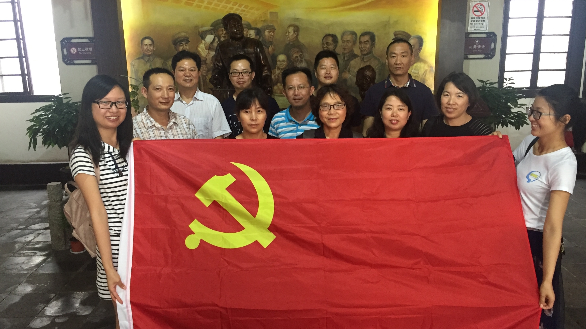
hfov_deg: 61.0
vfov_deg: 36.7
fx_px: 497
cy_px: 160
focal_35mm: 32
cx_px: 295
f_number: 2.2
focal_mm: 4.15
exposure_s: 1/20
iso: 250
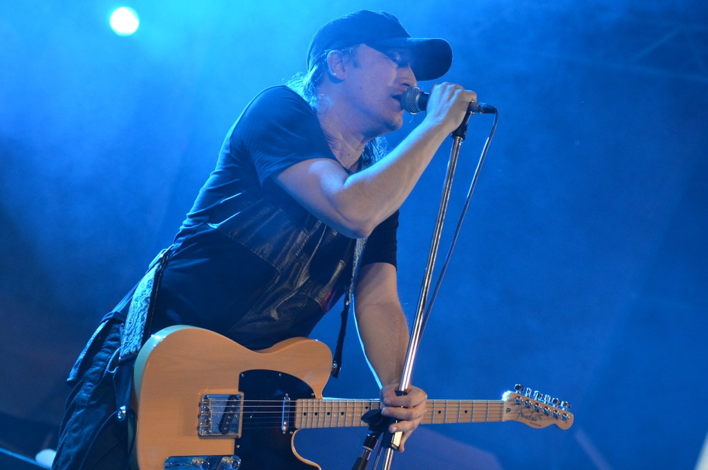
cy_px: 235
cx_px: 354
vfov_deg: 11.4
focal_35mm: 120
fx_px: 2356
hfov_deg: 17.1
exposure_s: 1/60
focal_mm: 80
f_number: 4
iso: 1000
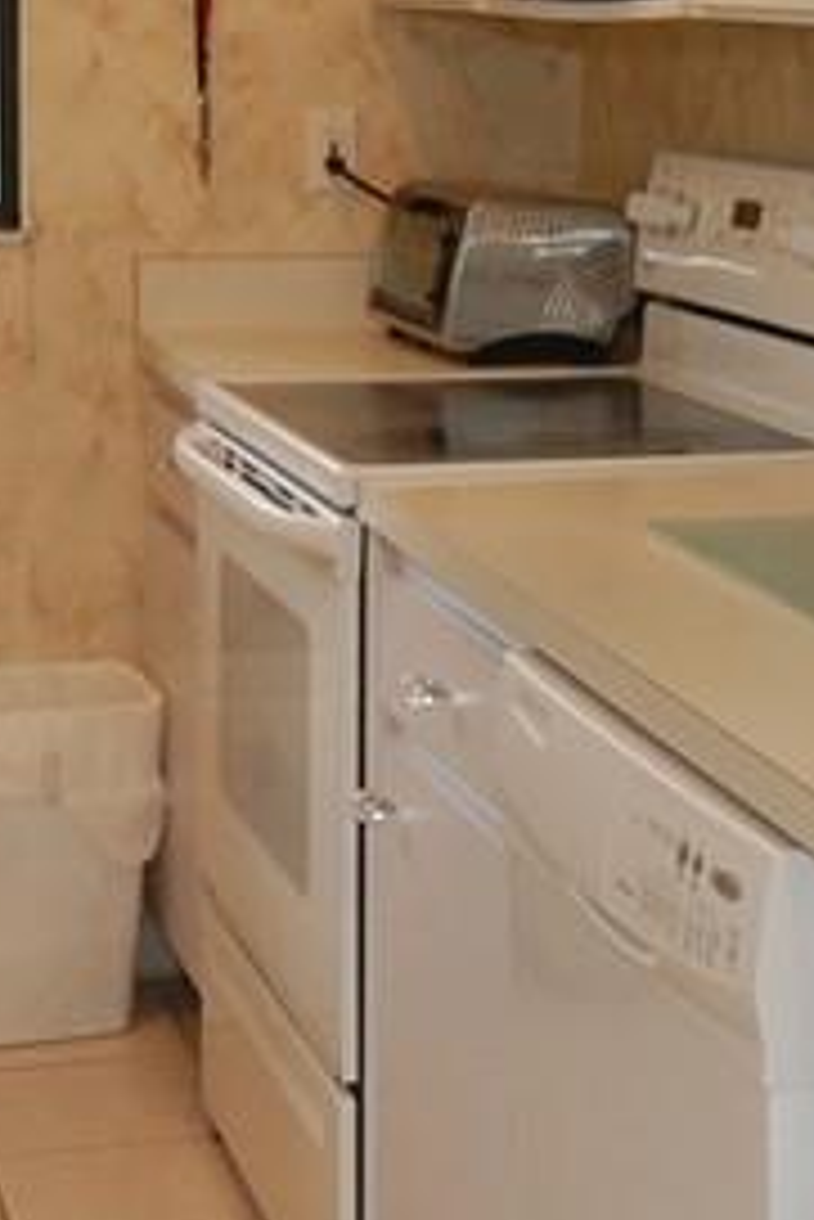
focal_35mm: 90
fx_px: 3048
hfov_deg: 15.2
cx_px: 573
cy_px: 216
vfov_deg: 22.3
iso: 400
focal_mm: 15
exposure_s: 1/60
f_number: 4
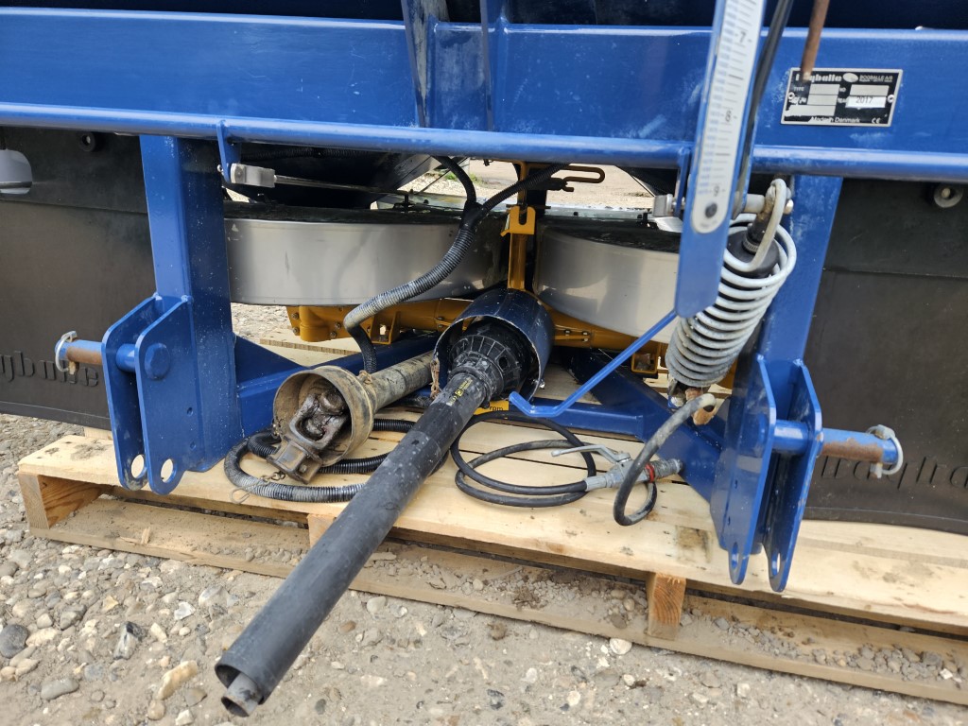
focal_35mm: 23
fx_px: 643
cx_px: 484
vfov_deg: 58.9
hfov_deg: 73.9
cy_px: 363
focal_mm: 5.4
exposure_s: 1/180
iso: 64
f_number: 1.8
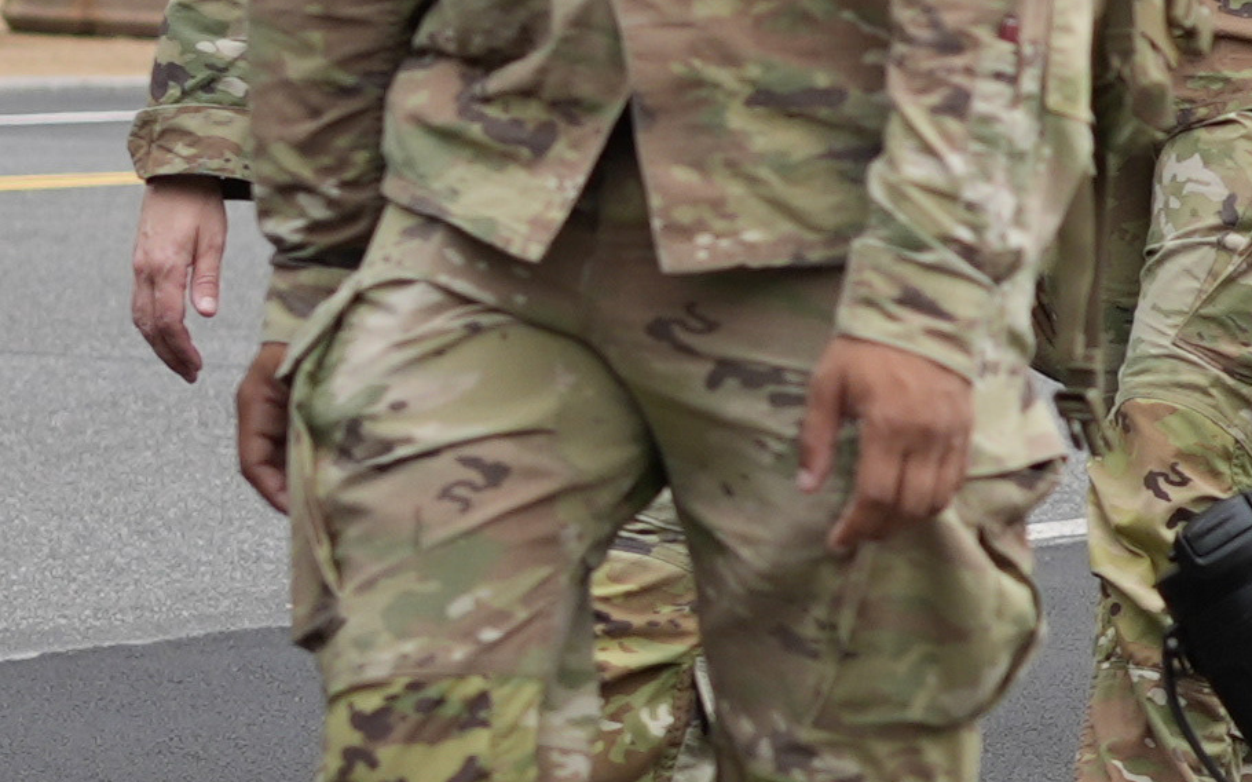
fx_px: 11188
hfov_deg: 6.2
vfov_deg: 4.0
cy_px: 784
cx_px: 2717
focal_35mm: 328
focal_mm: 50
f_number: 3.2
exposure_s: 1/1600
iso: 250
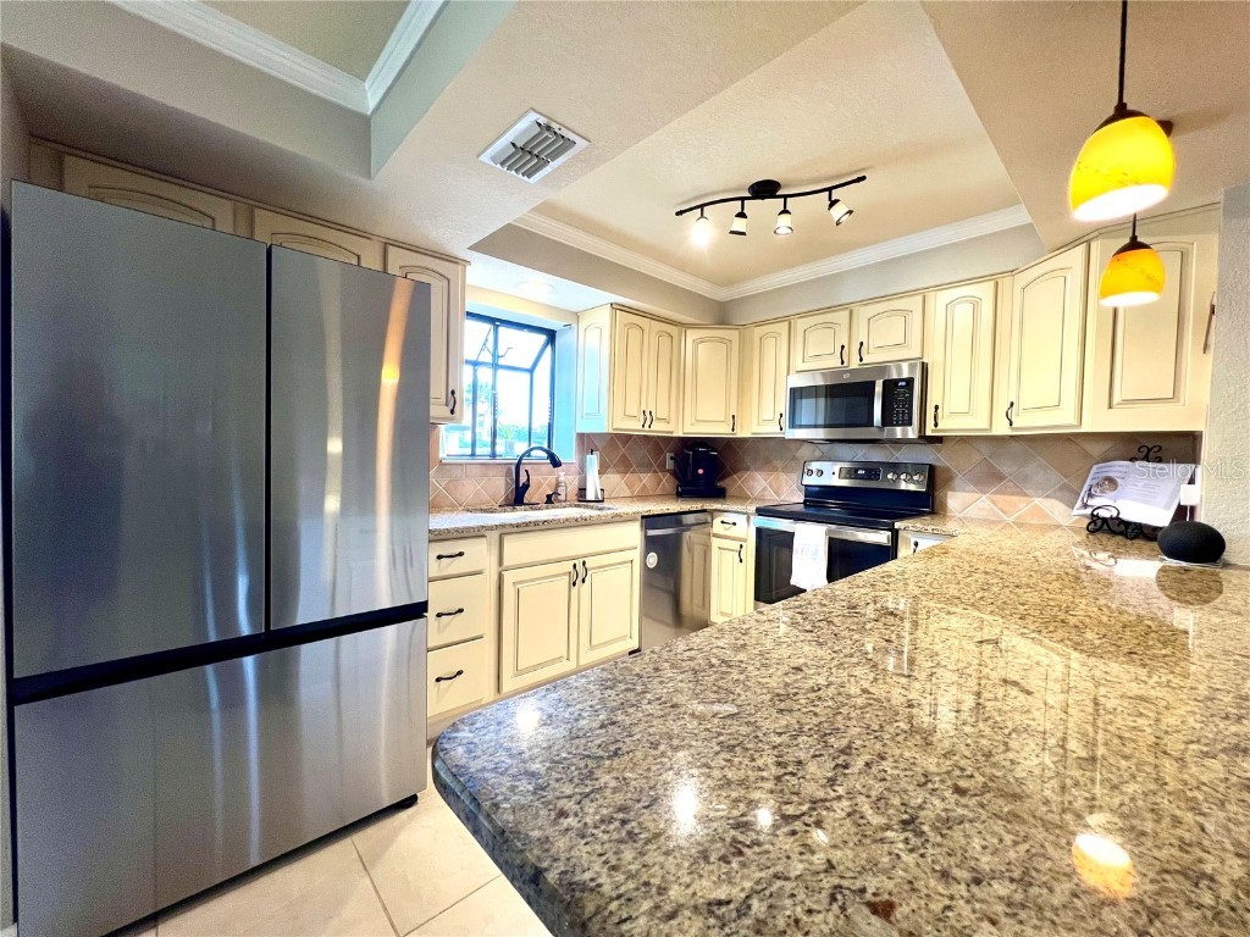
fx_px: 469
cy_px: 468
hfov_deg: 106.2
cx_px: 625
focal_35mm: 13
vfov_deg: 89.9
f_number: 1.8
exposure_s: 1/120
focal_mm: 1.57
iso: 200
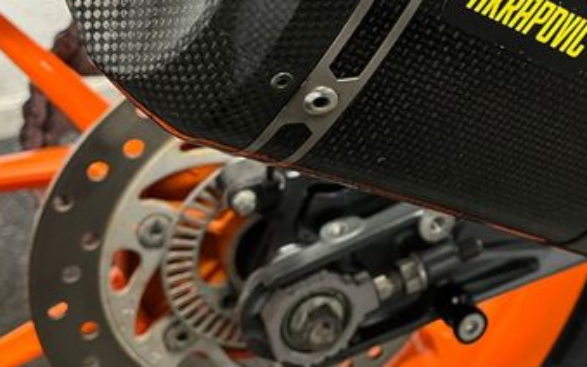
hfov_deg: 38.0
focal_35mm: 52
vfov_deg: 23.5
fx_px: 832
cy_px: -26
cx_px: 428
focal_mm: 5.1
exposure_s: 1/33
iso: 500
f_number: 1.6
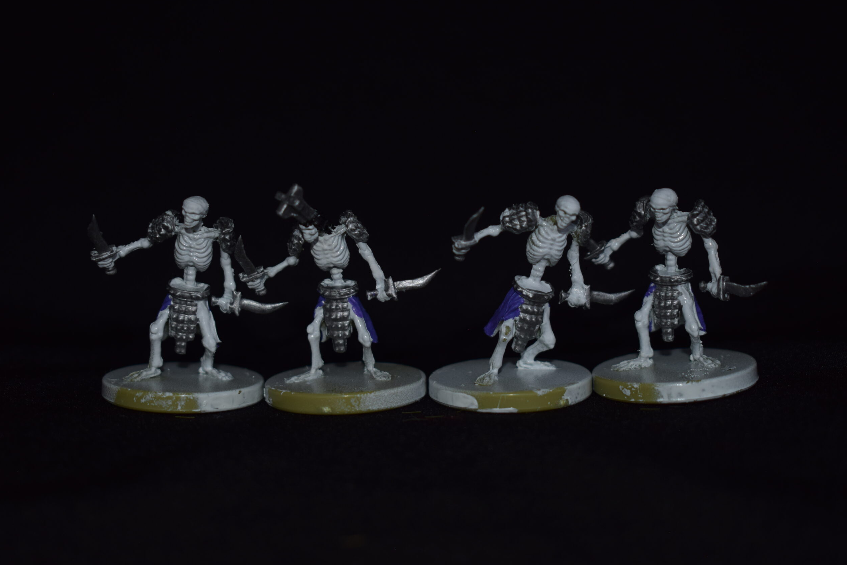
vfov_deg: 21.2
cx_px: 423
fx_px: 1506
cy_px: 285
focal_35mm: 64
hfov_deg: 31.4
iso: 200
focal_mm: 42
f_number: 5
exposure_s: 1/30
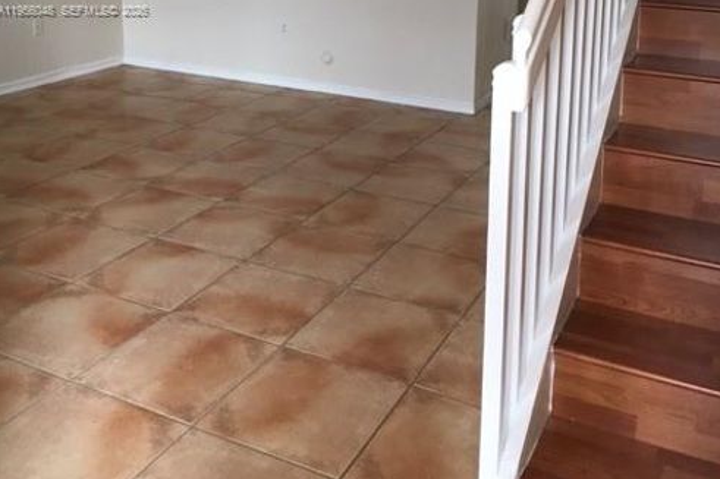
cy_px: 11
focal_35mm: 41
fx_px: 820
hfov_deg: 47.4
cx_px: 361
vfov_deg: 30.5
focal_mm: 4.15
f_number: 2.2
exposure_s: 1/30
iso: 40
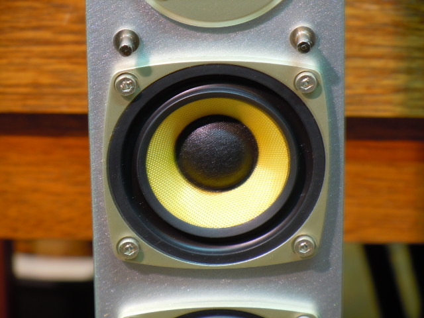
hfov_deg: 8.6
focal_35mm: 229
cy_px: 159
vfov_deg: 6.5
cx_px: 212
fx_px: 2805
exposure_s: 1/2
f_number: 4.8
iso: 100
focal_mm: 41.2
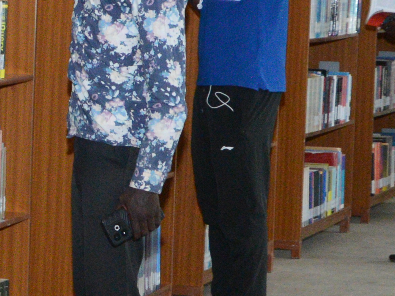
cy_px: 182
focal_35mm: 225
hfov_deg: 8.5
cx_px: -314
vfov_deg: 6.6
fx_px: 2567
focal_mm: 28
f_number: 5.6
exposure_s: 1/100
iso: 1600
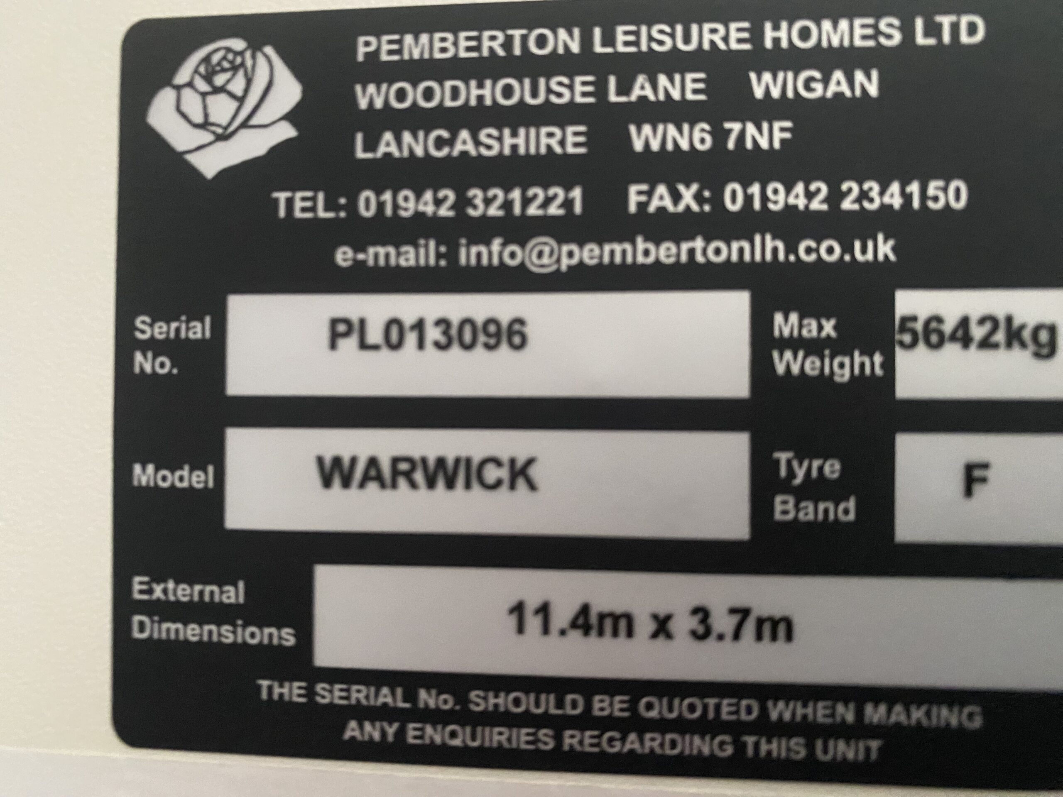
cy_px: 398
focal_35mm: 25
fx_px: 768
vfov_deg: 54.9
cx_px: 532
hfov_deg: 69.4
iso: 640
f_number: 1.8
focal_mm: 4.25
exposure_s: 1/25
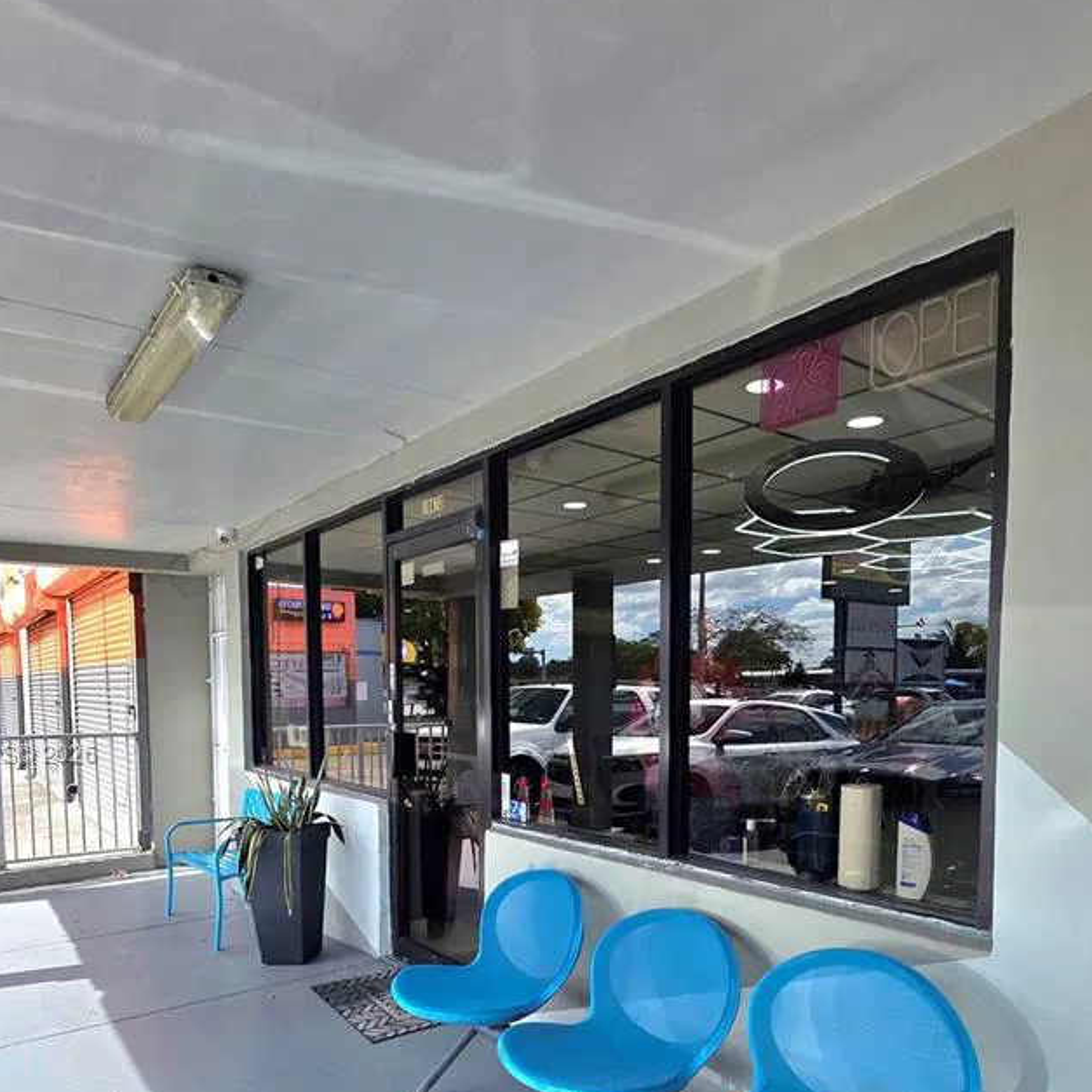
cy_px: 756
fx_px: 785
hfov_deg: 69.6
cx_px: 557
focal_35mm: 22
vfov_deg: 67.1
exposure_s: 1/1111
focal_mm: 2.2
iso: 40
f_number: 1.9
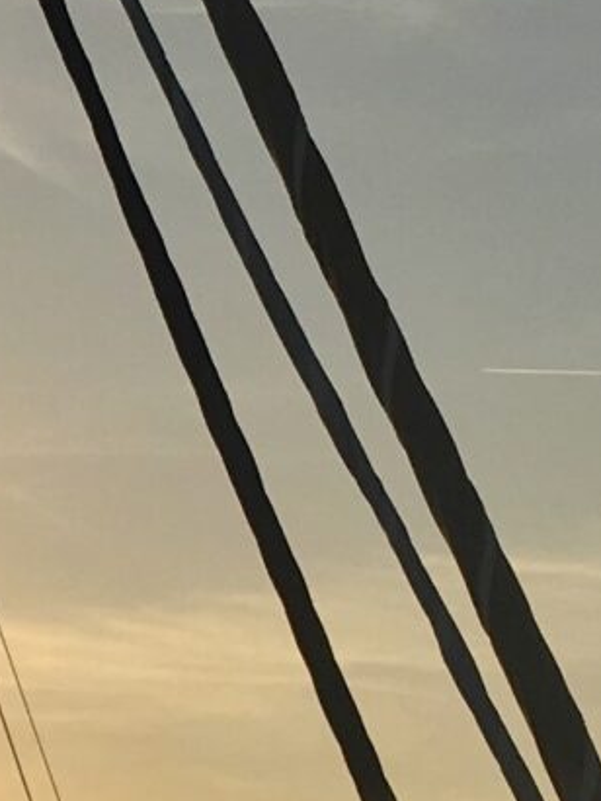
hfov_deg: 7.9
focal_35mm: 181
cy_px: 254
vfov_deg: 10.9
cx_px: -587
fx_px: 4186
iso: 25
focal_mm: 4.15
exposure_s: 1/3077
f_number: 2.2
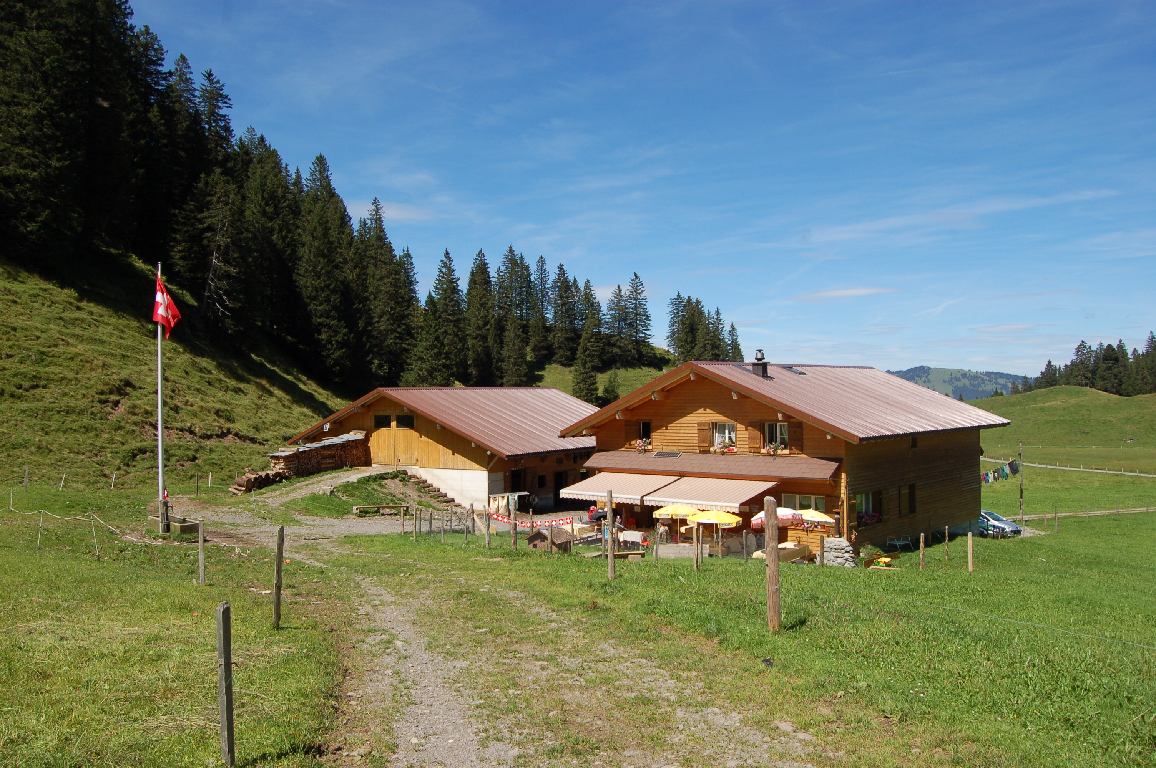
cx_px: 578
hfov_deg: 67.4
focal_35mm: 27
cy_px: 384
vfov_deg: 47.8
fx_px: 866
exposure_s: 1/320
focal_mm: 18
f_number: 9
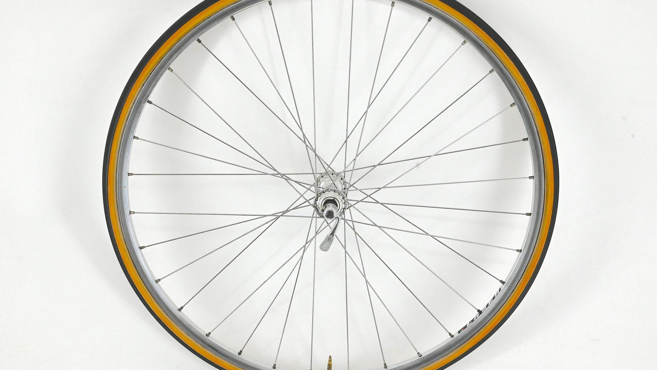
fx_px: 1028
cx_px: 329
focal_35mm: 59
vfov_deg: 20.4
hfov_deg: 35.4
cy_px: 180
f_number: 13
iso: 6400
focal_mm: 56
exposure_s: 1/640
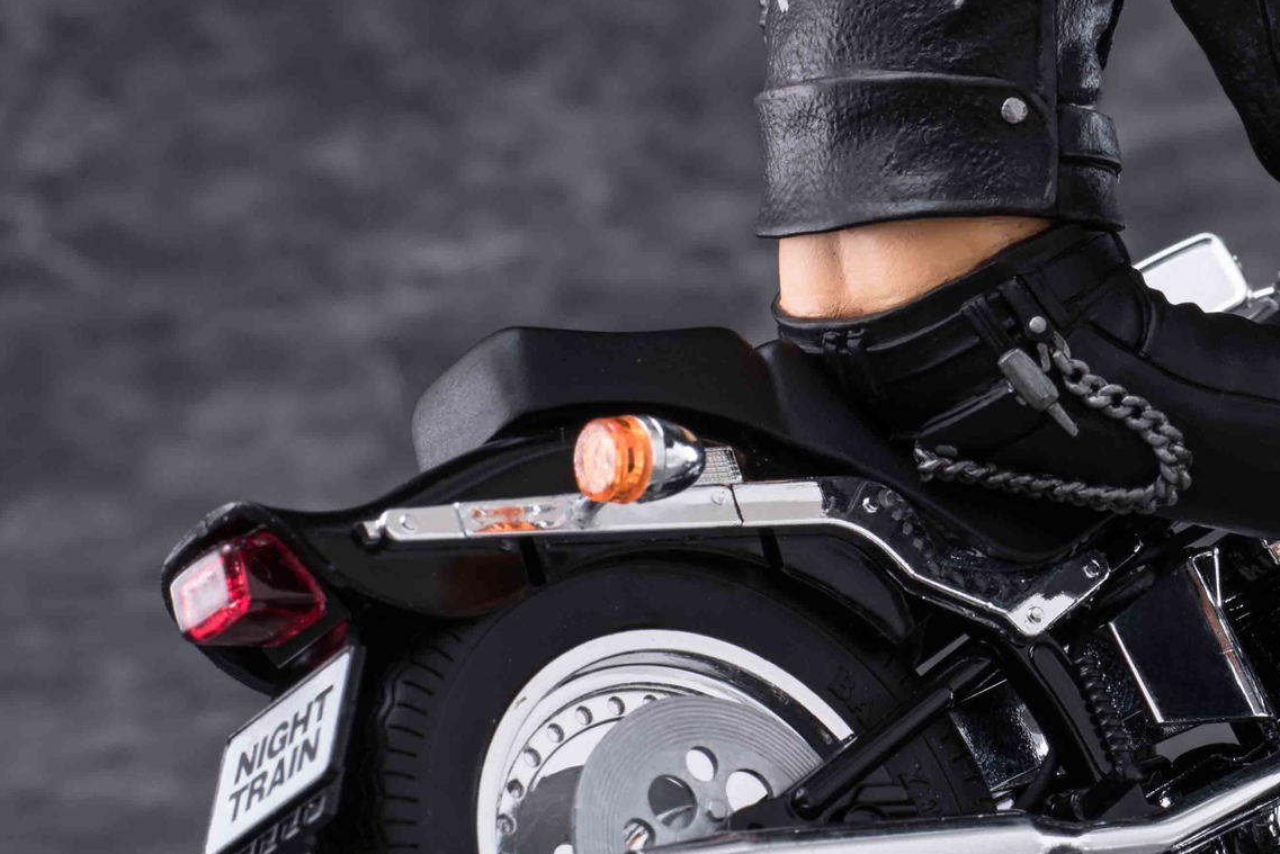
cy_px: 190
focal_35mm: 197
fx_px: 7007
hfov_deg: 10.4
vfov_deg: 7.0
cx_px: 1260
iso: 64
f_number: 14
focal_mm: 70
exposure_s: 1/125
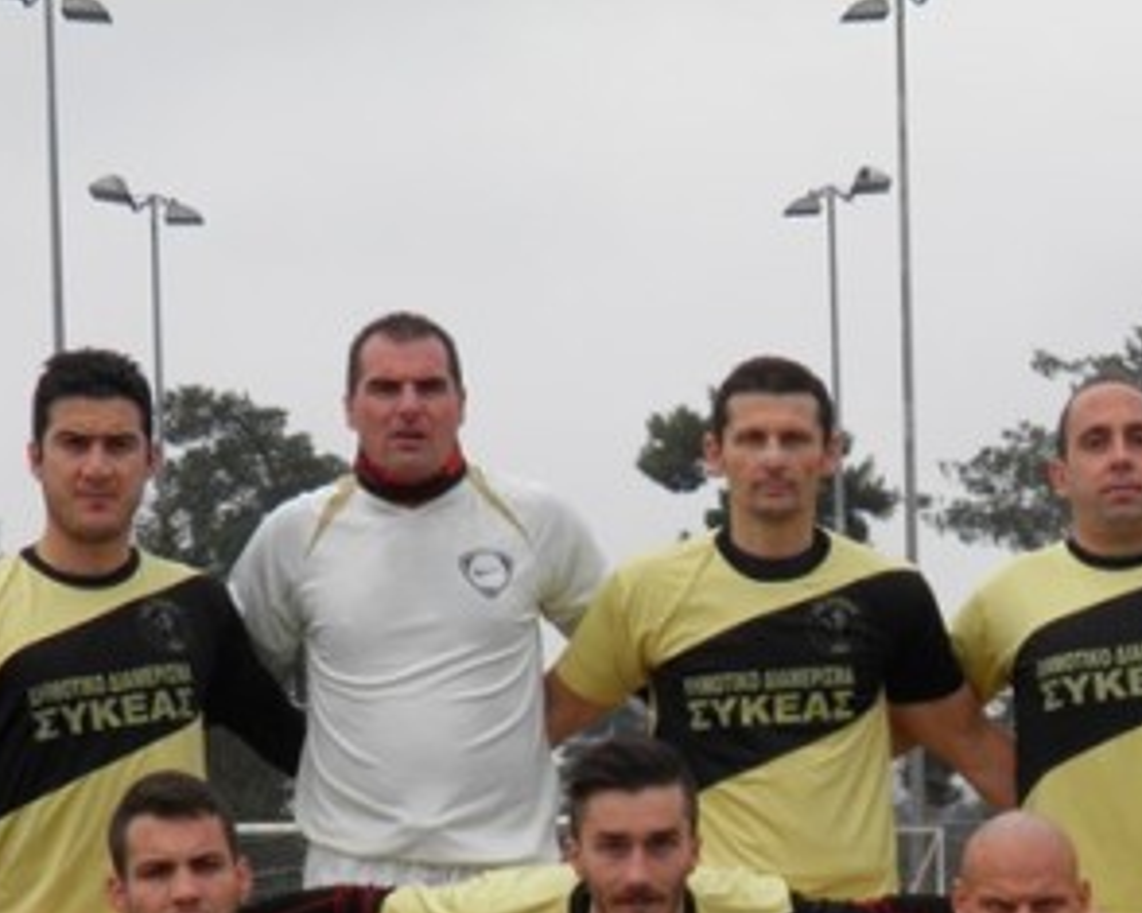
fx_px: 4595
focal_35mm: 136
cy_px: 958
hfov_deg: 14.1
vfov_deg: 11.2
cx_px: 994
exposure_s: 1/80
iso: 50
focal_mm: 11.2
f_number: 6
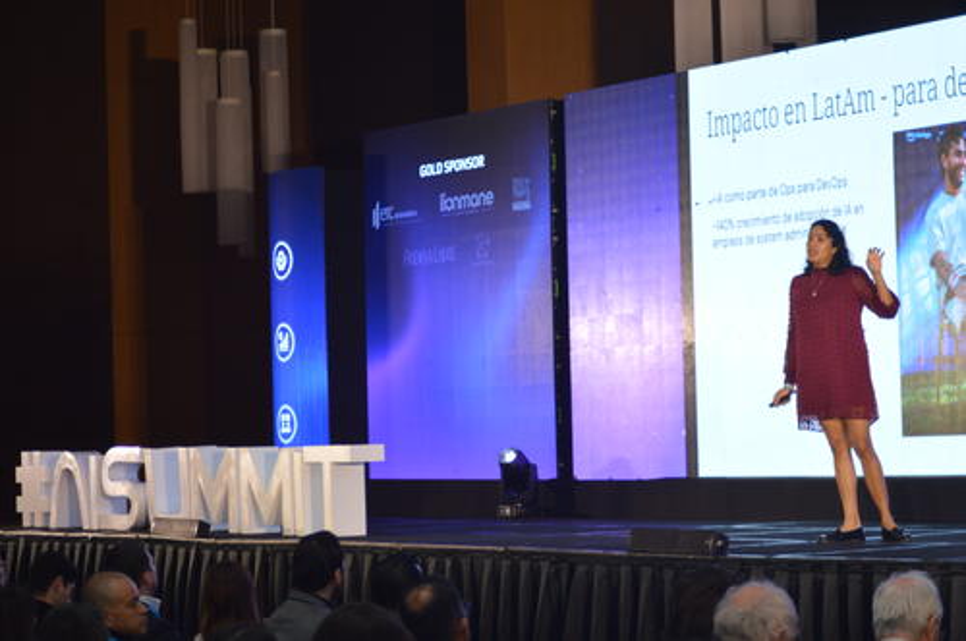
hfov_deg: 19.5
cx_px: 483
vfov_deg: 13.0
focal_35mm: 105
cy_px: 320
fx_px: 2814
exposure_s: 1/60
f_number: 4
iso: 400
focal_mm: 70
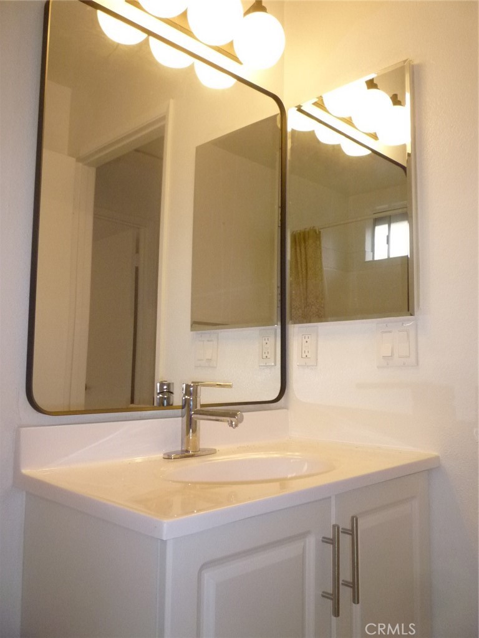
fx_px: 535
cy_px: 319
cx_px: 240
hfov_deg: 48.2
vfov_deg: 61.7
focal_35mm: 29
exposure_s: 1/100
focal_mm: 5.2
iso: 400
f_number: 3.3
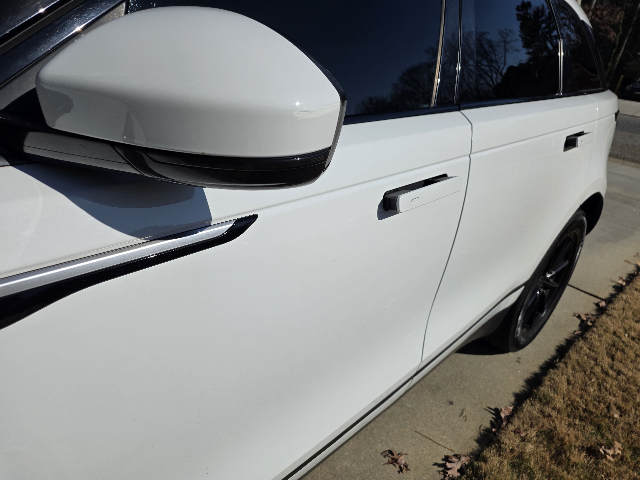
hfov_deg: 73.9
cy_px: 240
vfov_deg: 58.9
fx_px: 425
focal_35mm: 23
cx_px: 320
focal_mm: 6.25
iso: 40
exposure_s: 1/7944
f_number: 1.7
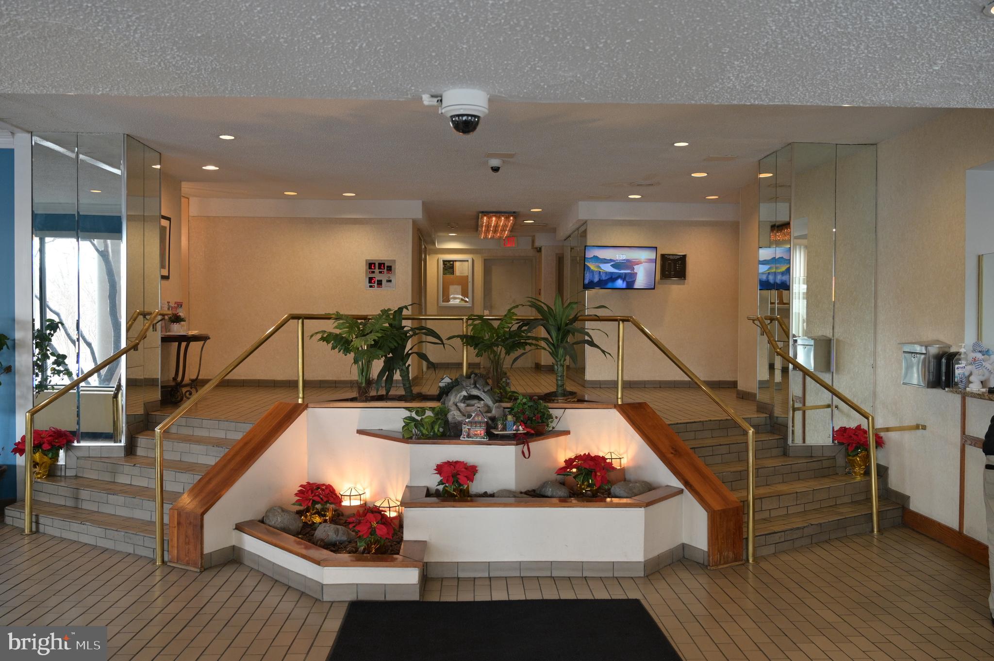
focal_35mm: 30
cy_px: 330
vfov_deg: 43.5
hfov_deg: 62.0
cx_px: 497
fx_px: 828
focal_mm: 30
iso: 800
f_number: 5.6
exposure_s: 1/50
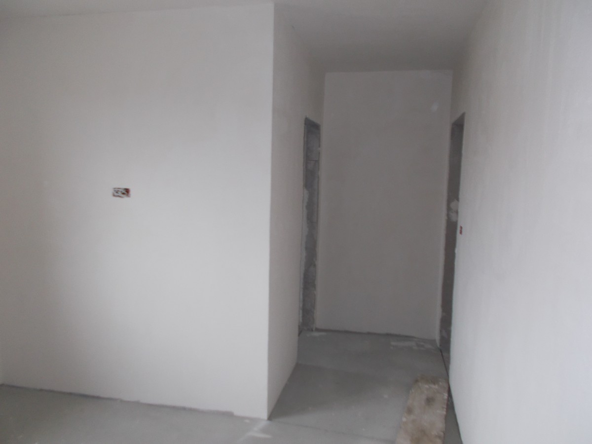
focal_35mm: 26
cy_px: 222
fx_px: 445
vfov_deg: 53.1
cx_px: 296
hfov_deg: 67.3
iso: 200
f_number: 3.2
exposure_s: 1/25
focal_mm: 4.6
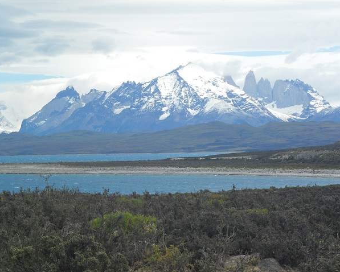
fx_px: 906
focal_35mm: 90
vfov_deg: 17.1
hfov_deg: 21.3
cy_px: 136
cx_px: 170
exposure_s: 1/500
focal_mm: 15.4
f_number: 4.3
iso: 80
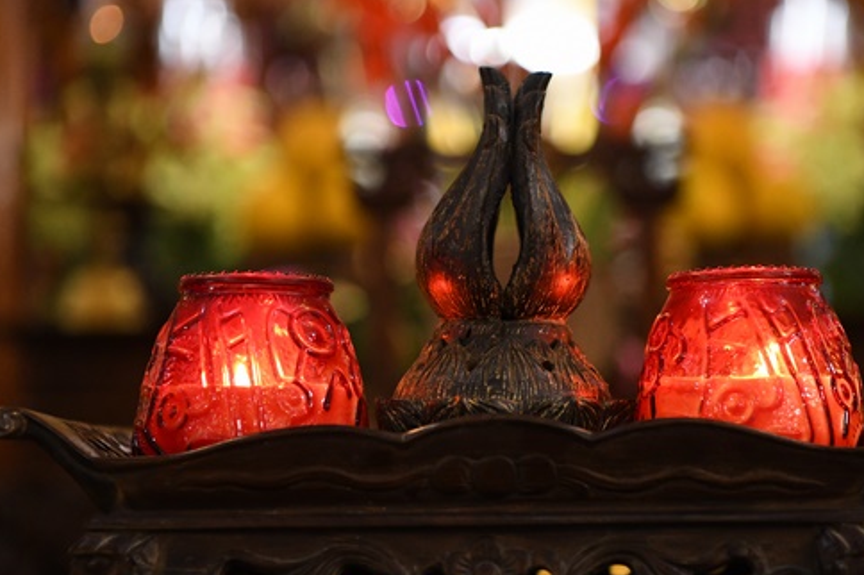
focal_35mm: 94
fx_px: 2254
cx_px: 511
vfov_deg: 14.5
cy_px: 265
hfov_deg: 21.7
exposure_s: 1/125
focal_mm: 70
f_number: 2.8
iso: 5000
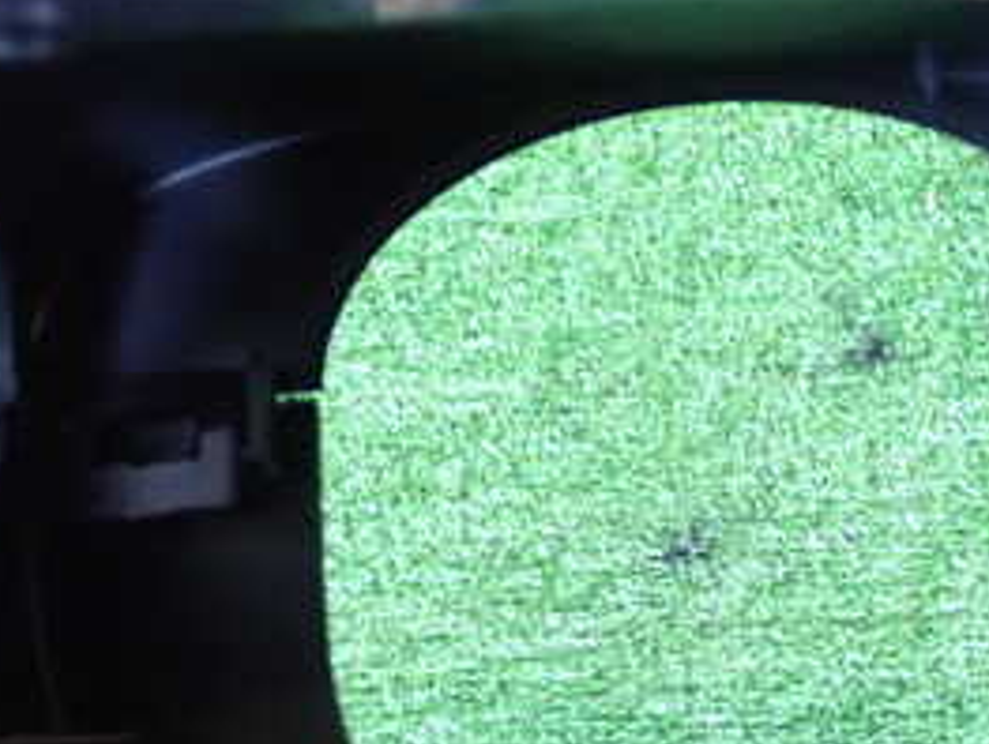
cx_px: 647
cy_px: 616
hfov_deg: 23.7
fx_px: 2346
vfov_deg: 17.8
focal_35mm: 82
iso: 1250
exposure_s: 1/60
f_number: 2.5
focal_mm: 6.37
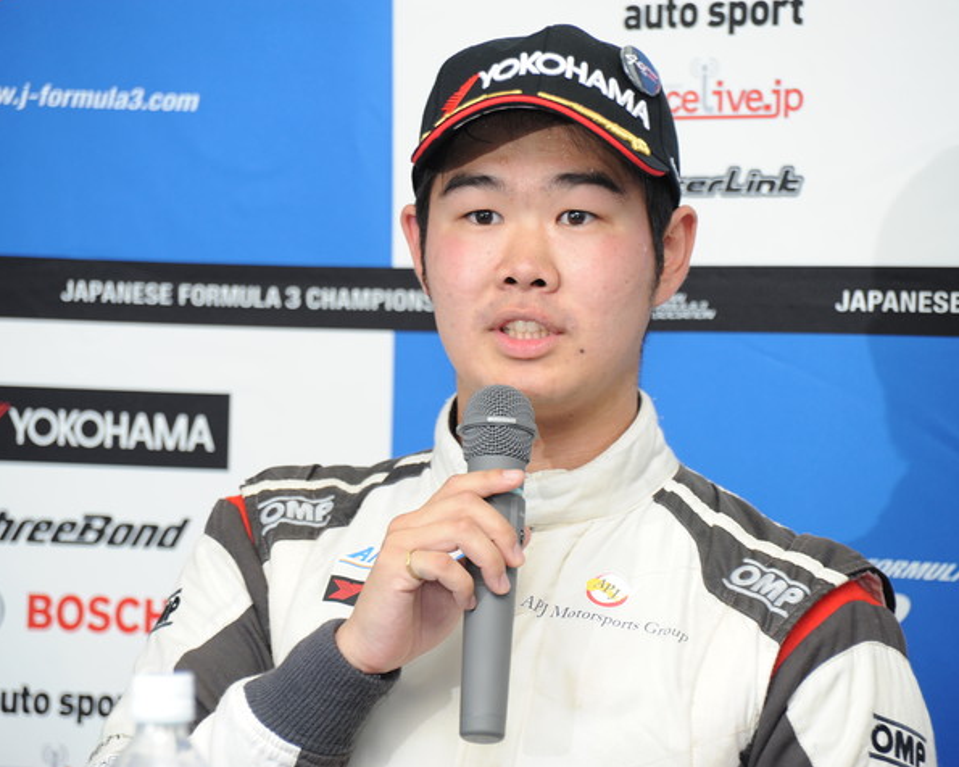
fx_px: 6443
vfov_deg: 6.8
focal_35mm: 227
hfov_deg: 8.5
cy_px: 385
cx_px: 496
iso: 800
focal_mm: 200
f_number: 6.7
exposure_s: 1/60
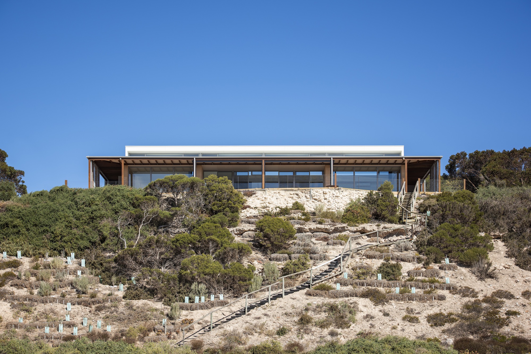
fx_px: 1033
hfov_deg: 28.8
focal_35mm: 70
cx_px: 266
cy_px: 177
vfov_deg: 19.5
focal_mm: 70
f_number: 8
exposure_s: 1/250
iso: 64
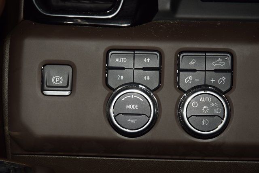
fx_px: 756
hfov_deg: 19.5
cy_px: 86
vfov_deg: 13.0
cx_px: 130
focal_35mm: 105
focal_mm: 70
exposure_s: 1/125
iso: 100
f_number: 8
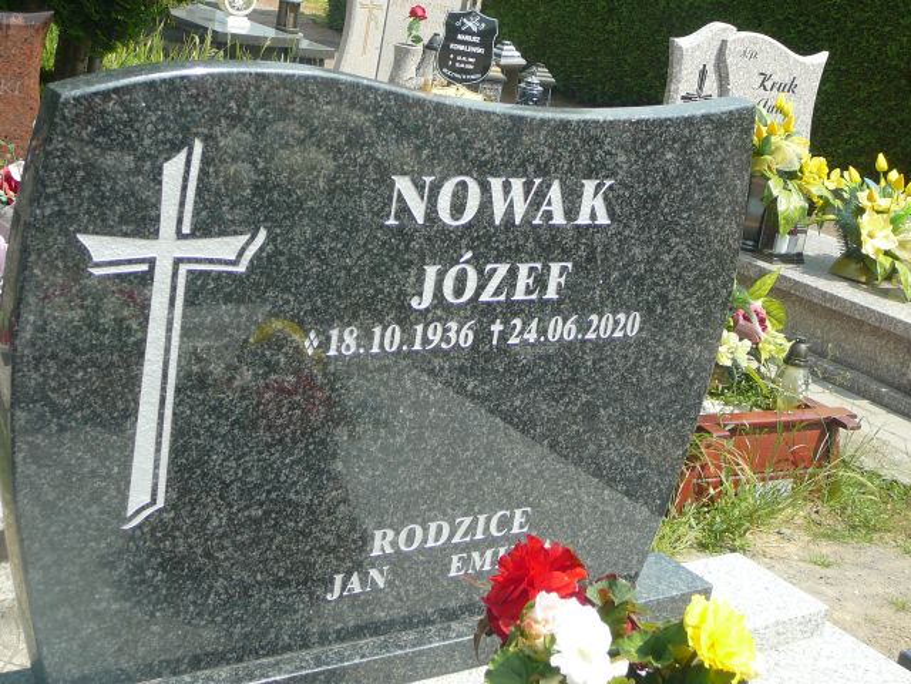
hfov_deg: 34.9
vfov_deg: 26.6
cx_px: 456
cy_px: 342
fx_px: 1447
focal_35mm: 55
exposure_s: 1/500
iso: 80
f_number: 3.5
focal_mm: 8.2
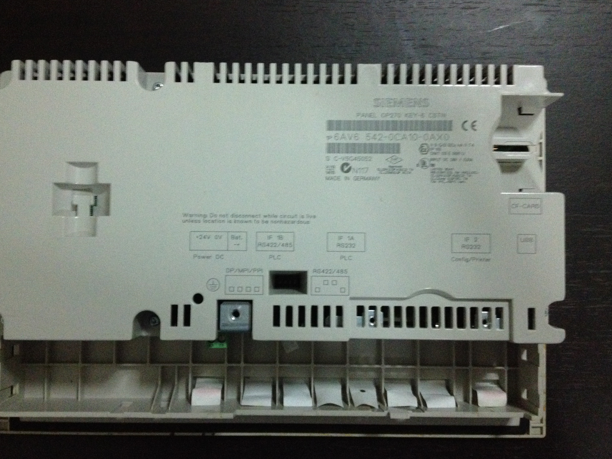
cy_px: 230
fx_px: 672
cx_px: 286
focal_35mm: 38
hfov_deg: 48.9
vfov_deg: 37.7
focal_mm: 4.28
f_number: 2.4
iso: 400
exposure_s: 1/17
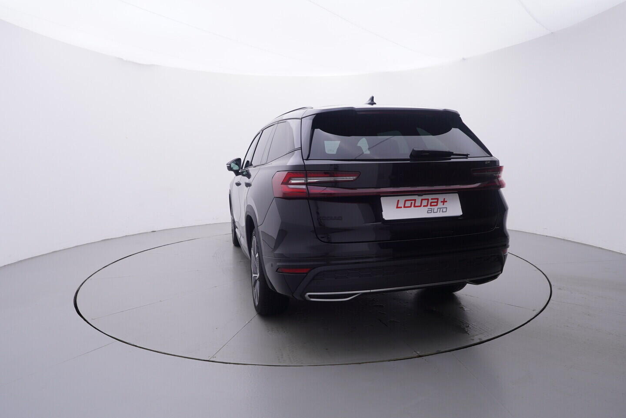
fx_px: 391
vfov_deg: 56.2
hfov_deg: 77.3
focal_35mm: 22
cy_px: 209
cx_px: 313
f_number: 5
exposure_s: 1/80
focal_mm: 15
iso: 200
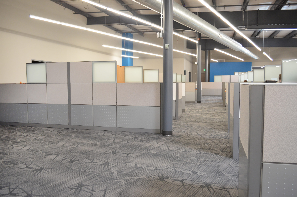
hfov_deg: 57.3
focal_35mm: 33
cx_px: 148
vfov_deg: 39.8
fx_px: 272
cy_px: 98
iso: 900
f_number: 3.8
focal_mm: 22
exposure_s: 1/30
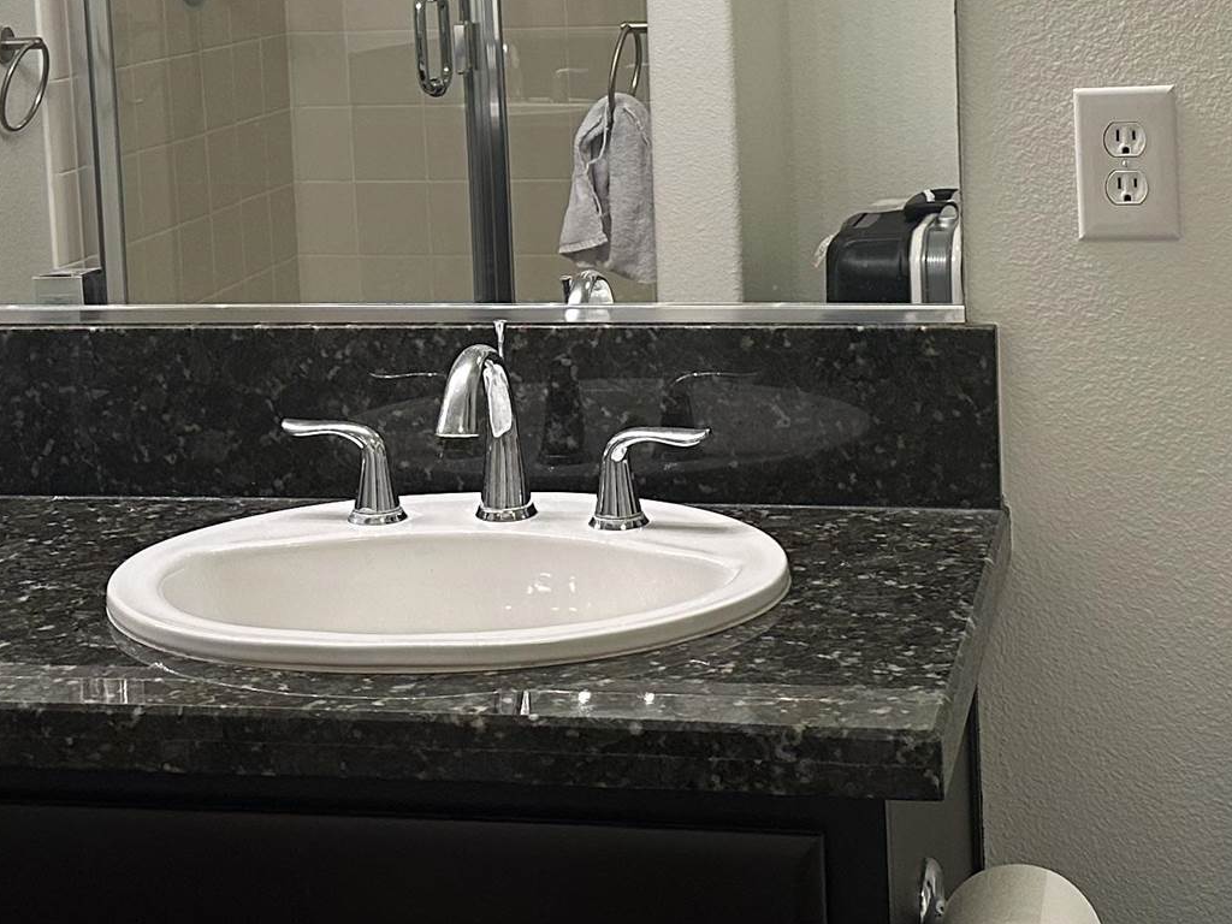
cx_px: 627
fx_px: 2563
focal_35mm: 72
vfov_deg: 20.1
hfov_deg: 27.0
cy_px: 107
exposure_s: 1/120
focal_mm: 6.86
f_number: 1.78
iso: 160
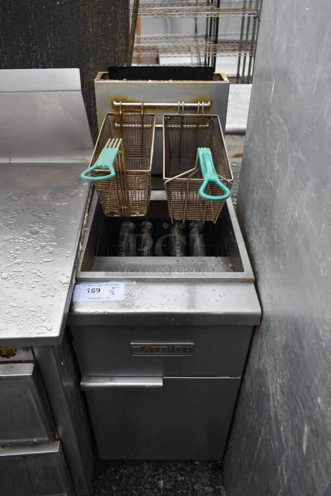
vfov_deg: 67.3
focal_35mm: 27
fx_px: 372
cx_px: 166
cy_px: 248
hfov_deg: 48.0
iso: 100
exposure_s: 1/100
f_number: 5
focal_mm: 18
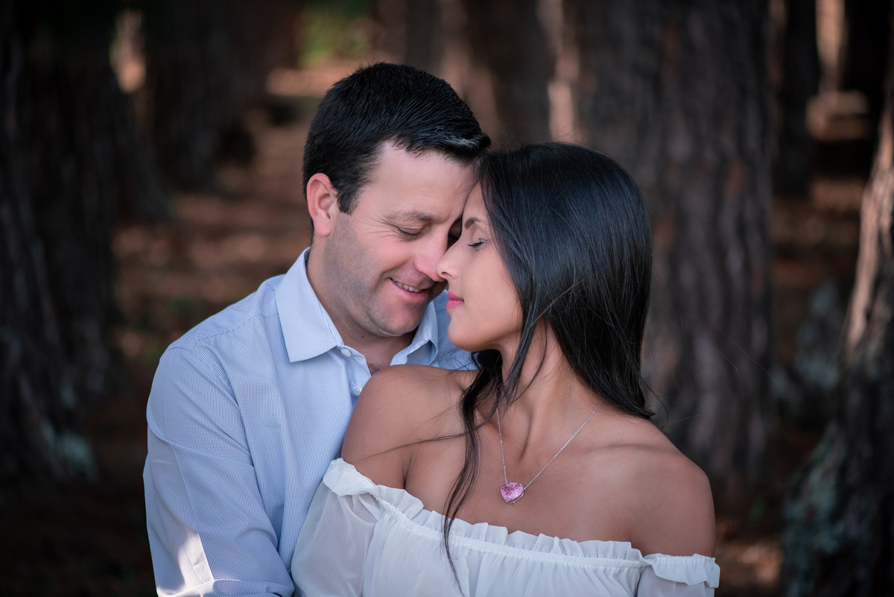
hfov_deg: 19.4
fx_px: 2608
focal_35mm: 105
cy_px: 298
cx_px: 447
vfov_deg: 13.1
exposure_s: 1/250
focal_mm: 105
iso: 250
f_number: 2.8
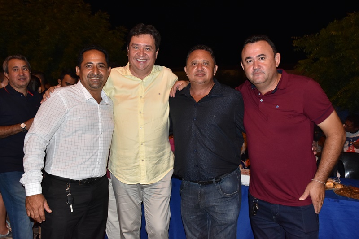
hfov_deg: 55.1
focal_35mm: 34
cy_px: 120
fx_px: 344
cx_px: 180
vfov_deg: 38.3
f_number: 5.6
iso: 1250
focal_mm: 23
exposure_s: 1/100
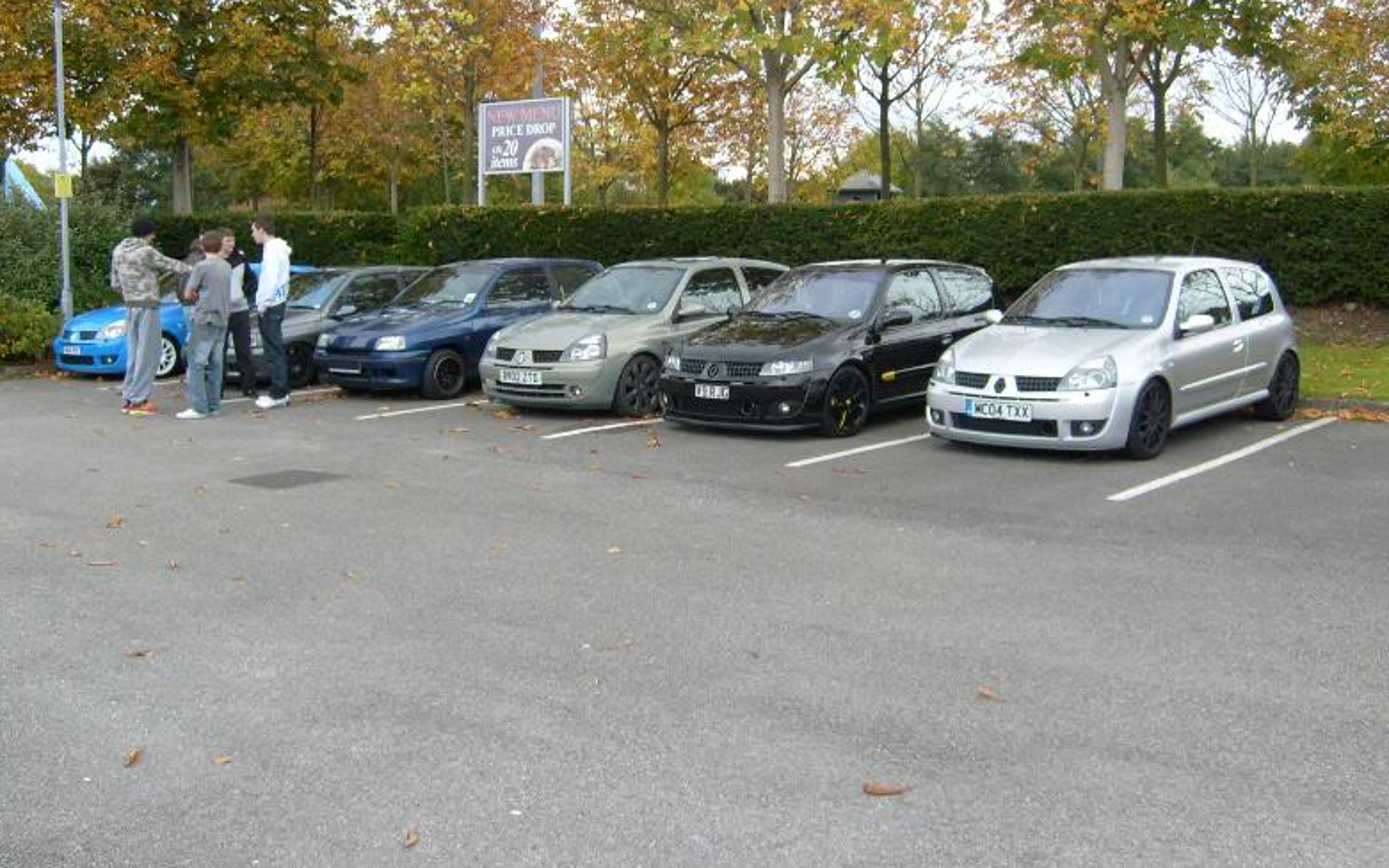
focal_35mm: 38
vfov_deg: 33.5
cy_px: 386
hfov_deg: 51.5
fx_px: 1438
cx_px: 690
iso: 80
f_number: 2.8
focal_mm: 5.8
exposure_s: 1/90
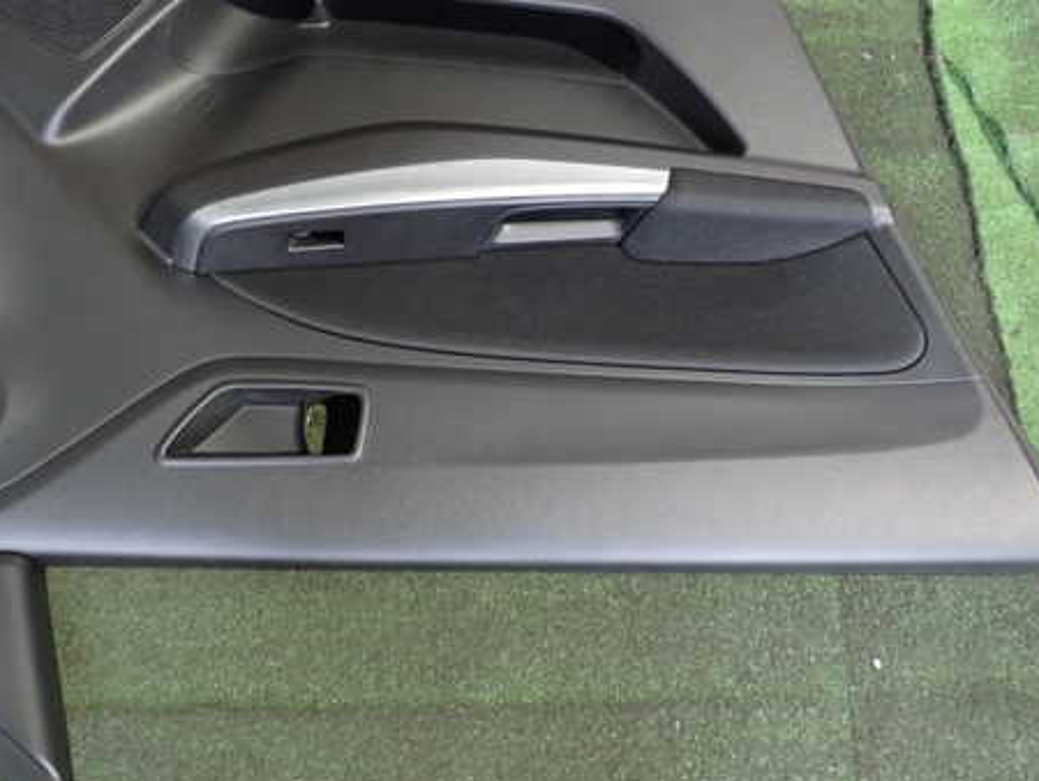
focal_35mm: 40
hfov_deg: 46.7
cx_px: 464
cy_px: 354
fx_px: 1201
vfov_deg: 36.0
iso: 800
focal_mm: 5.4
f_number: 3.2
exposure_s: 1/13
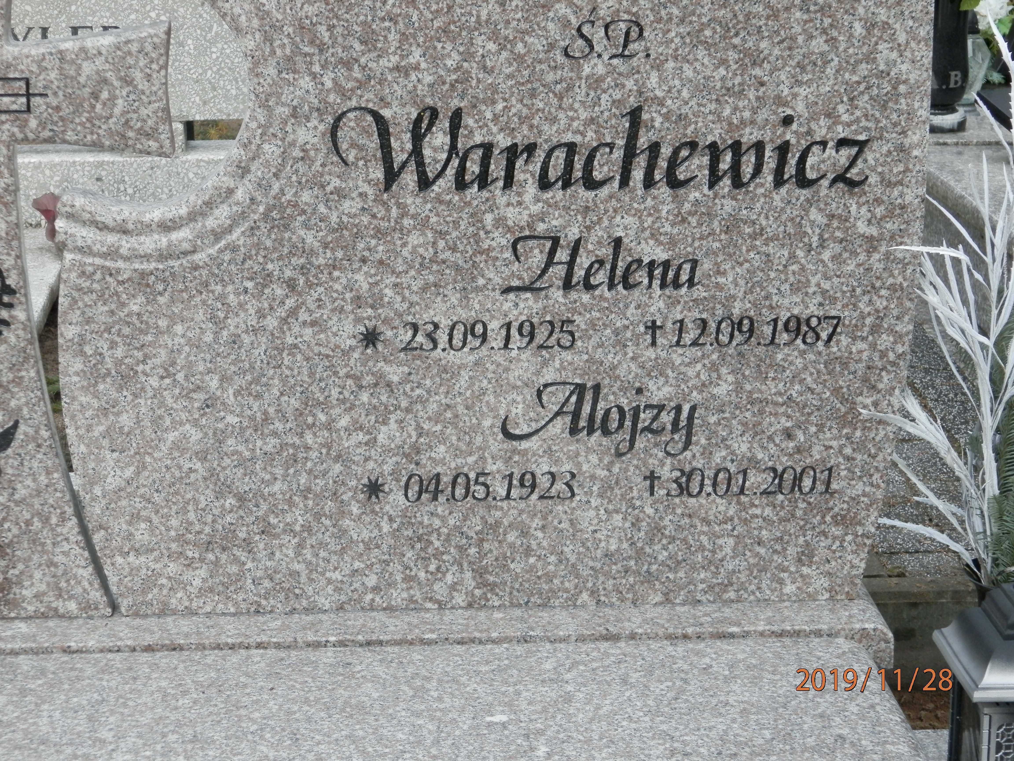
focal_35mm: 82
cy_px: 380
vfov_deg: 18.0
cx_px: 507
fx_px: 2402
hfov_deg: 23.8
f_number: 4.2
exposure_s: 1/125
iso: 200
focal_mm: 14.6
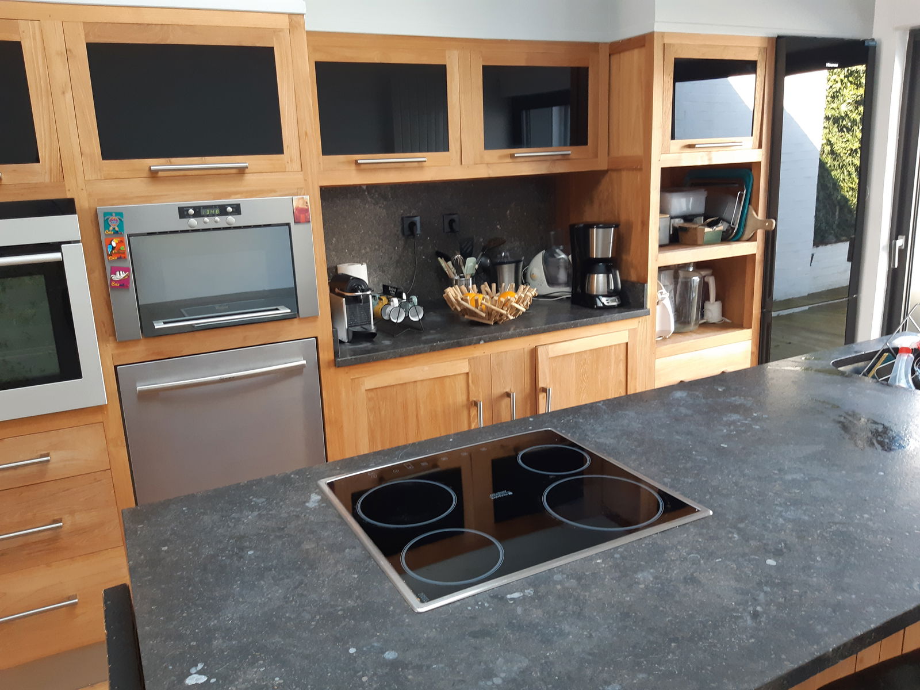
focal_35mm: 26
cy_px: 345
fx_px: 691
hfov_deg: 67.3
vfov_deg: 53.1
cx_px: 460
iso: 160
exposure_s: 1/50
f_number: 1.7
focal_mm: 3.93
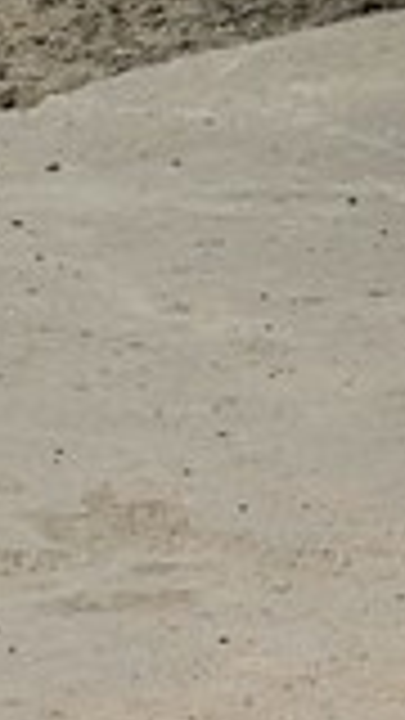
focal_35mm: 545
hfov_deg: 2.2
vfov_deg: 3.8
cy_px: -1458
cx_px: 1773
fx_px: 10405
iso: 400
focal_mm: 52
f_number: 8
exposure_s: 1/500
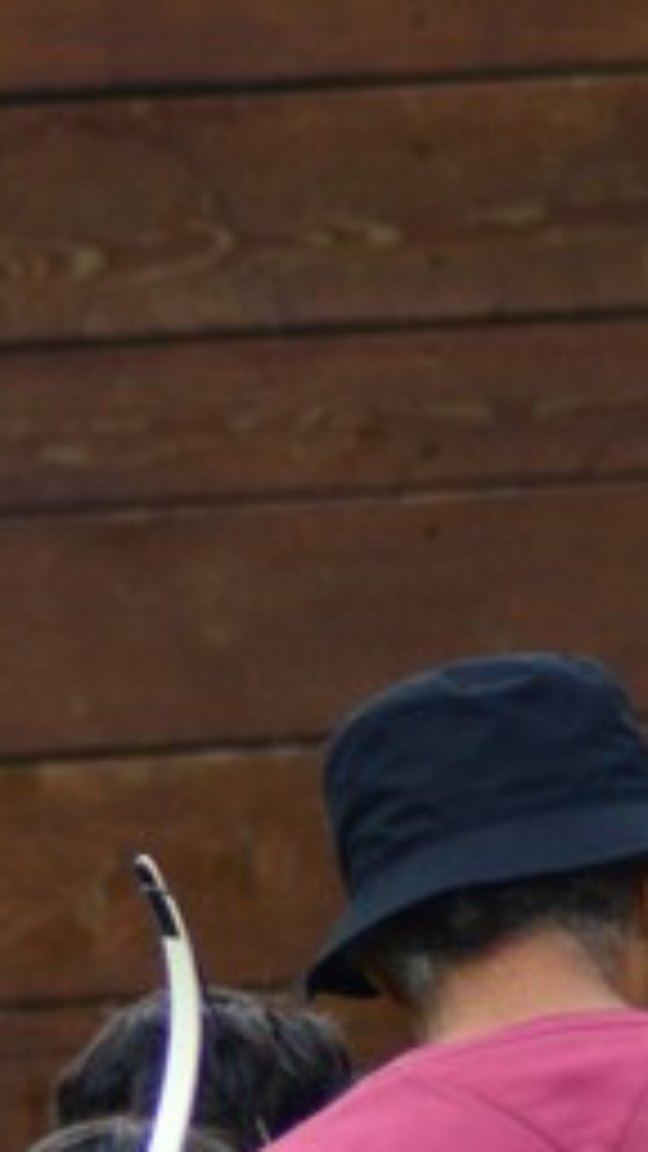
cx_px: -477
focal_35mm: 755
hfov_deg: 1.6
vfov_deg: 2.9
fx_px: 23063
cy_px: 1496
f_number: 4.2
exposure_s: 1/1000
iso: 500
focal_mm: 120
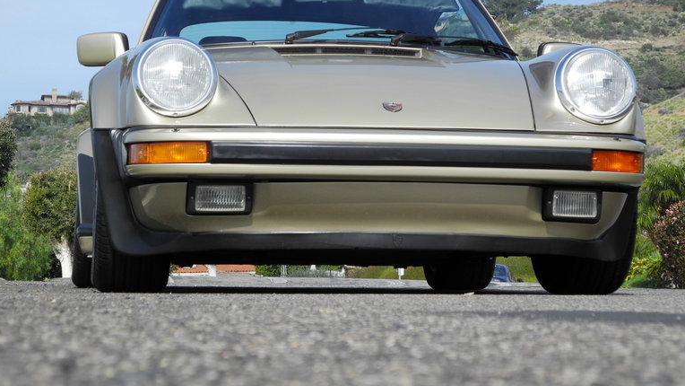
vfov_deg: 10.5
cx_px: 342
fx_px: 2089
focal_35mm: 115
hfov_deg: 18.6
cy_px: 185
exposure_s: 1/893
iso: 100
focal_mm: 22.5
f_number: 4.5
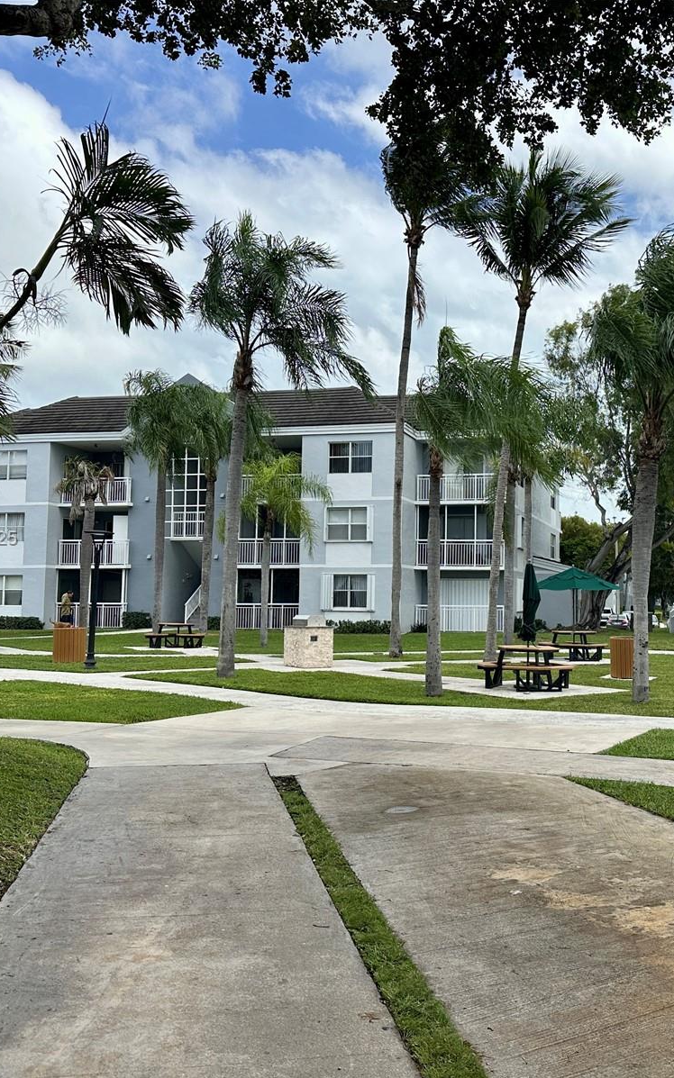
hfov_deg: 36.9
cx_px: 450
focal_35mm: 34
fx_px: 999
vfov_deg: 56.7
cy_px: 539
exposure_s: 1/4016
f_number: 1.78
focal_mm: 6.86
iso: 80
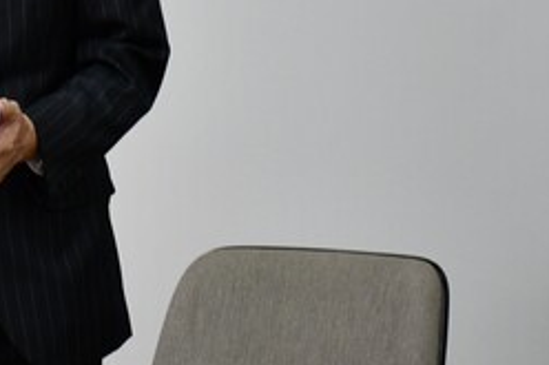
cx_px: -12
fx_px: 3231
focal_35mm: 212
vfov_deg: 6.4
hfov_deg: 9.6
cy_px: -11
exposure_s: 1/125
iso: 900
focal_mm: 48
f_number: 4.5
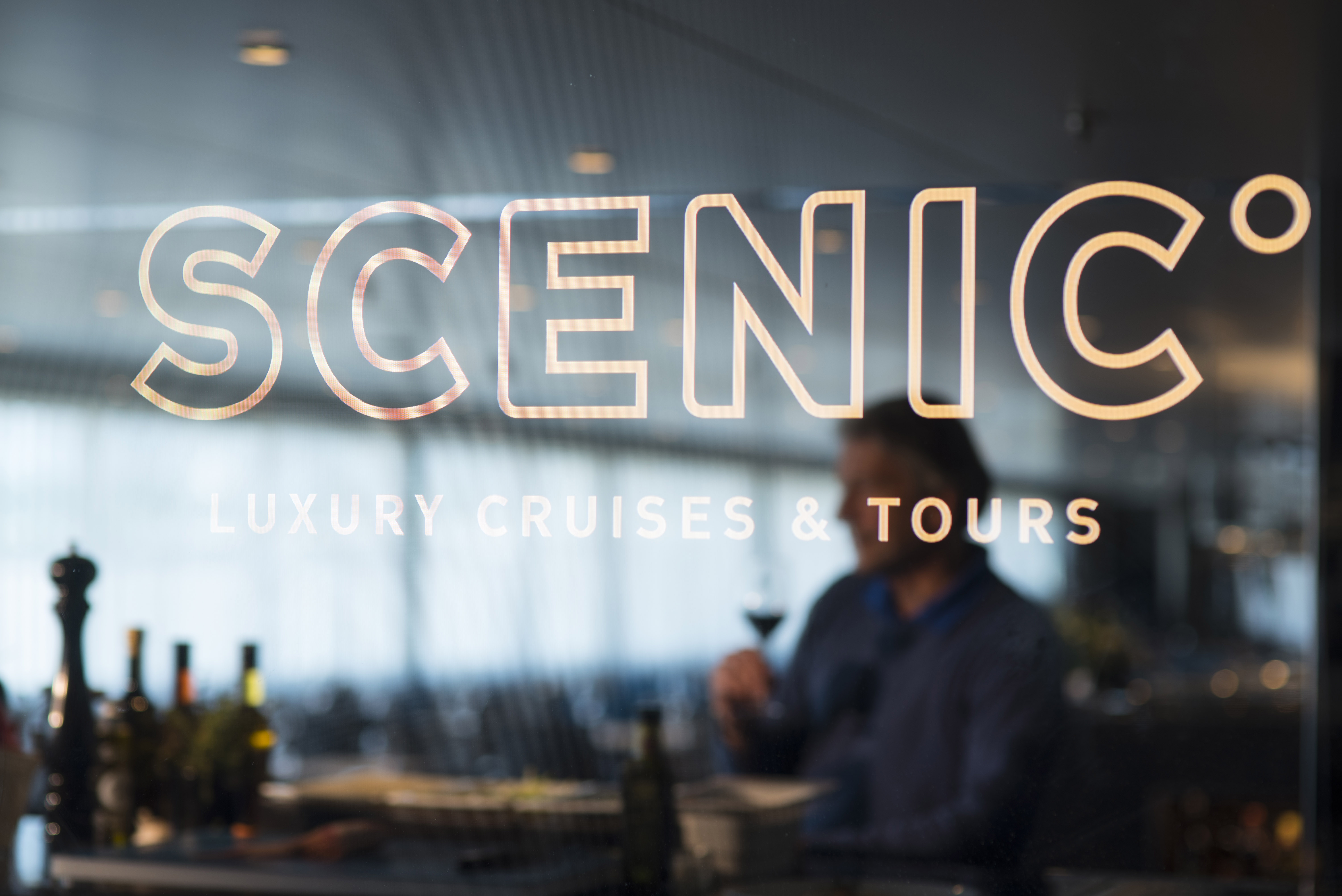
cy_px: 448
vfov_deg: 16.1
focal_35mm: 85
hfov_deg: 23.9
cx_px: 671
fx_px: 3170
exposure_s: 1/10
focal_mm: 85
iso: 100
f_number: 2.8
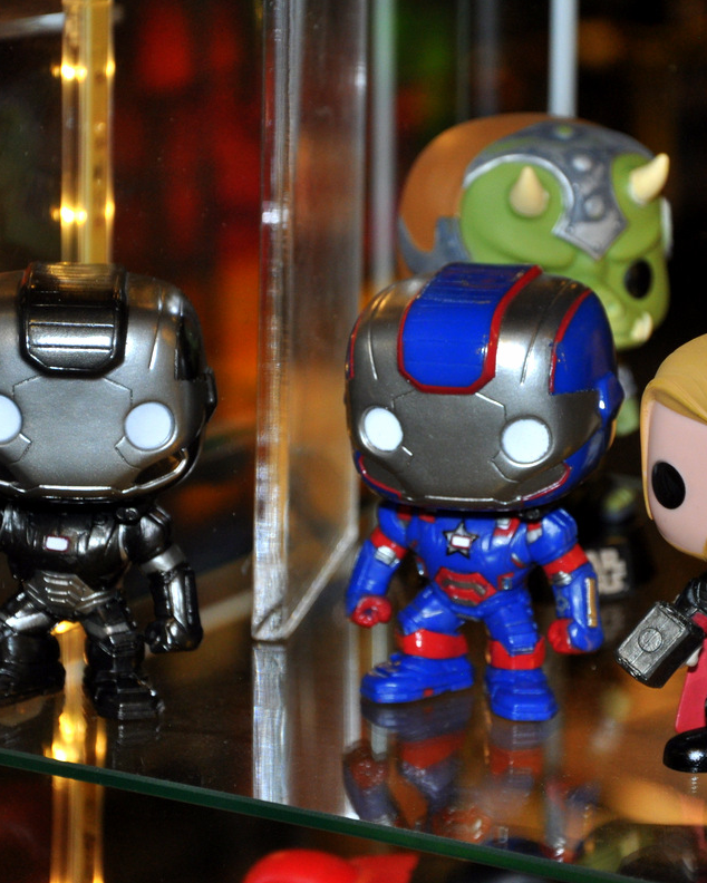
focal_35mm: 196
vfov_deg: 9.9
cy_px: 443
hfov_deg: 7.9
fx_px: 5125
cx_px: 468
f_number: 5.6
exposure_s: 1/60
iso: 640
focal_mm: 92
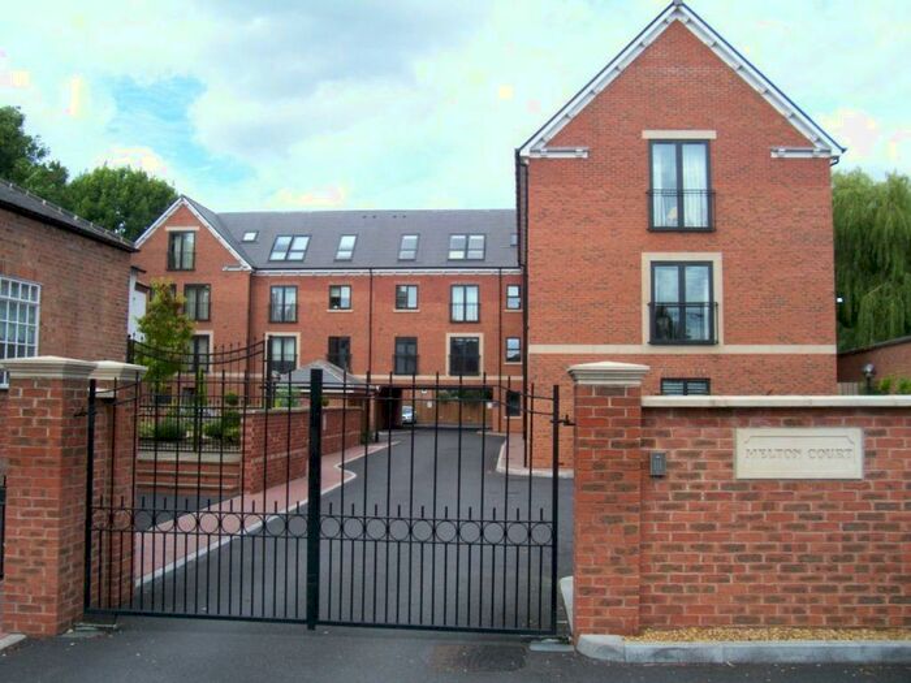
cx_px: 456
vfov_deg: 41.8
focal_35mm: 34
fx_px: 895
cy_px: 342
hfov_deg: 54.0
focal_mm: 5.6
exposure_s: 1/329
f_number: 5.1
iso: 80
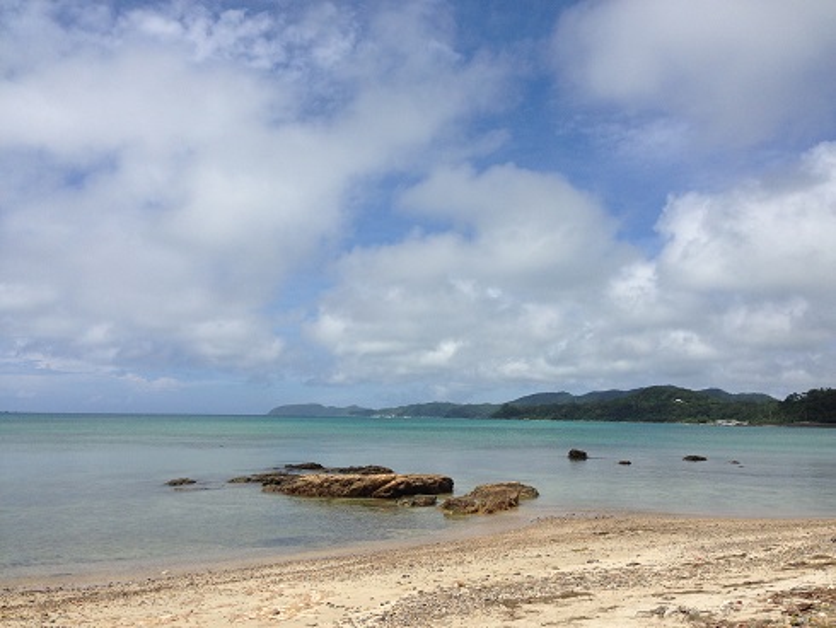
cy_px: 314
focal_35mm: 33
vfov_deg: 43.0
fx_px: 797
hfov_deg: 55.3
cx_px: 418
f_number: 2.4
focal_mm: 4.12
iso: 50
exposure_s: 1/3012
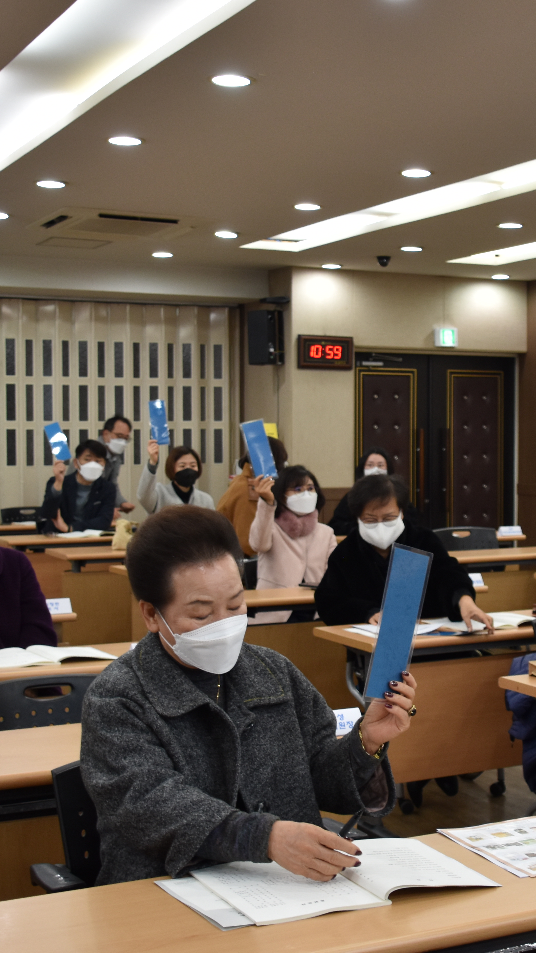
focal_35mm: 56
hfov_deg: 21.2
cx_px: 429
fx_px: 1415
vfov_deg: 37.2
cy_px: 489
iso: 400
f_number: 4
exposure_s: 1/60
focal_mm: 22
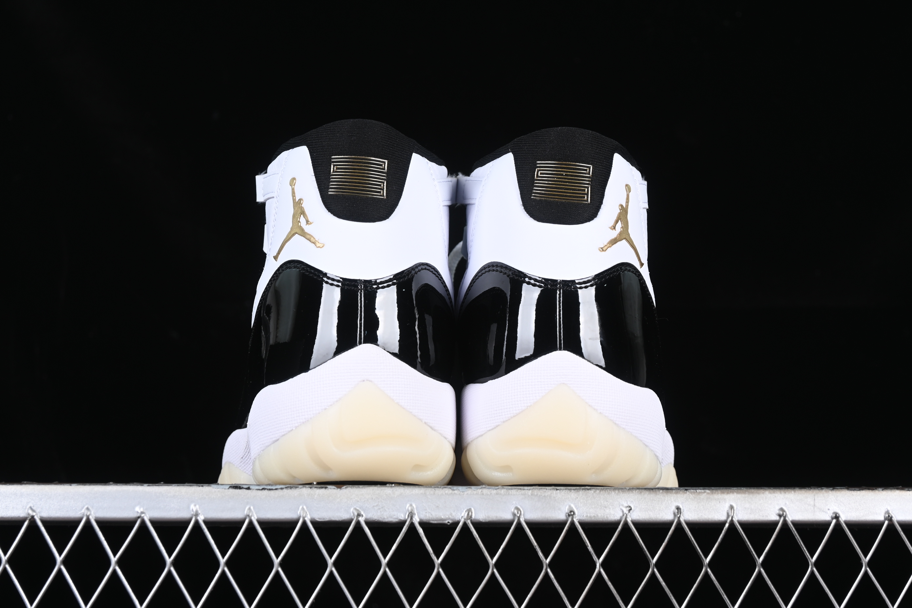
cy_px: 304
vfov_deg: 18.2
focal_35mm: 75
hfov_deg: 27.0
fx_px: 1900
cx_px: 456
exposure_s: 1/80
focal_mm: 50
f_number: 7.1
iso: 160
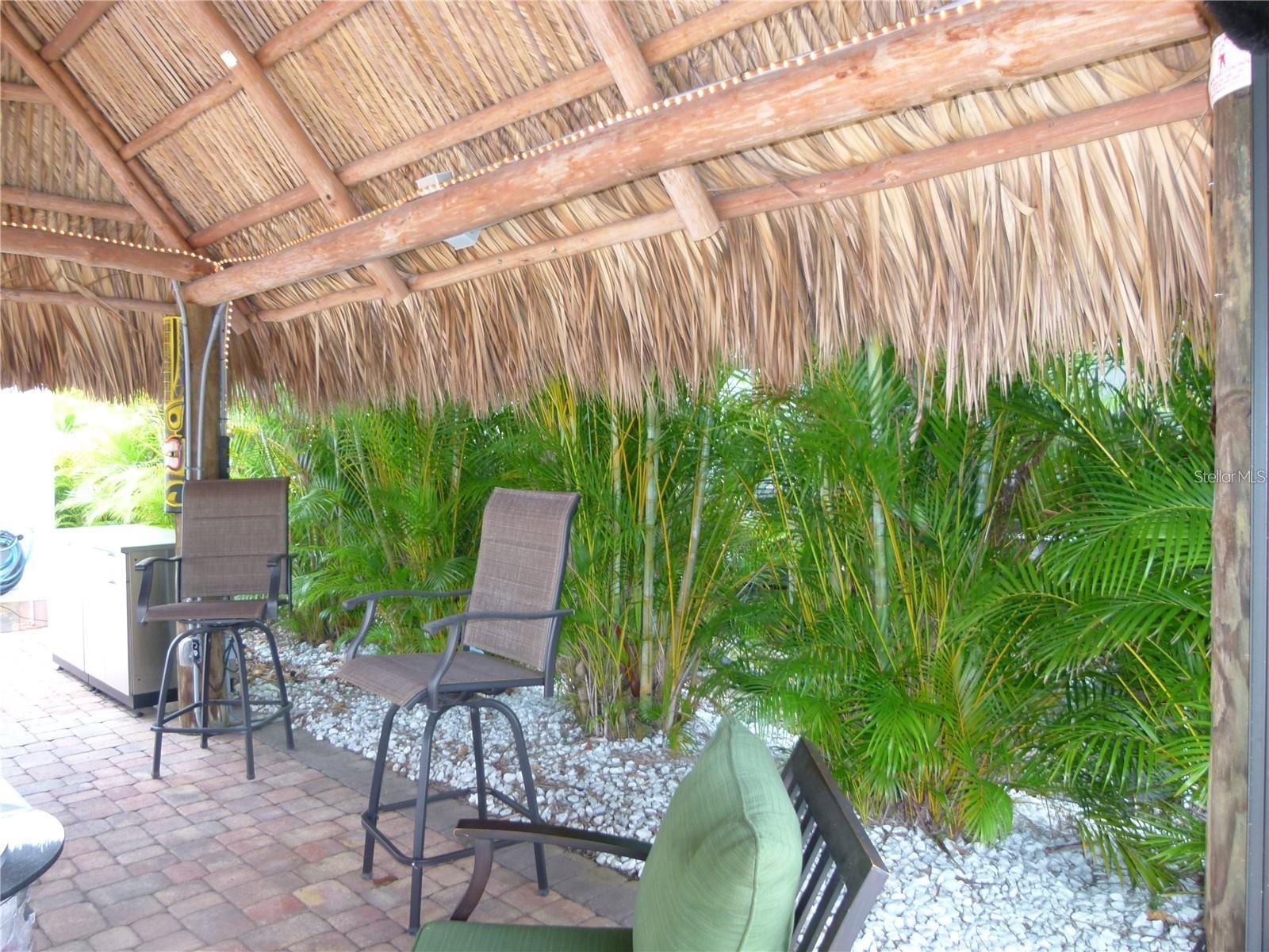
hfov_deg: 69.4
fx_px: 916
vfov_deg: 54.9
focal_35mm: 25
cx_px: 634
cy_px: 476
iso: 100
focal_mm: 4.5
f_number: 2.8
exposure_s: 1/30
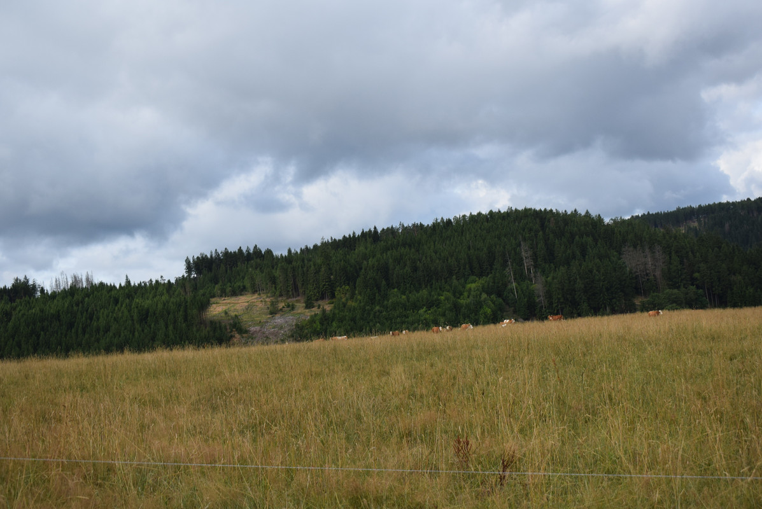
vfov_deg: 26.5
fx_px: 1080
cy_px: 254
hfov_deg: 38.9
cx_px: 381
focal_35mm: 51
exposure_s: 1/1600
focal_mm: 34
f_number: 5.6
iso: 400
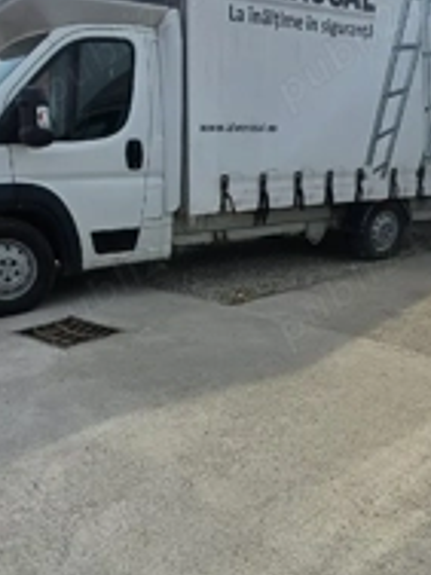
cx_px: 199
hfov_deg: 41.8
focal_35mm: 34
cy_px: 306
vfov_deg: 53.9
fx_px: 564
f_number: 2.2
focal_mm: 1.64
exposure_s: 1/1667
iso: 40
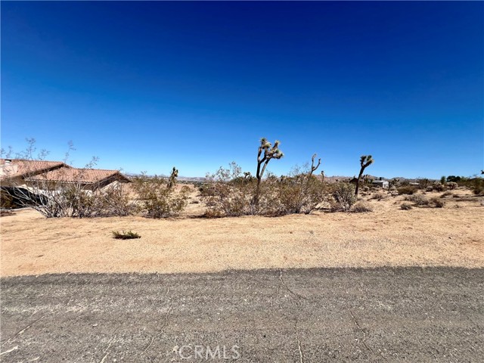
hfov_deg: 106.2
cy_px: 182
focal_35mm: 13
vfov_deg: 89.9
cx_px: 242
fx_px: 182
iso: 32
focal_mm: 1.57
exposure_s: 1/2732
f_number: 1.8
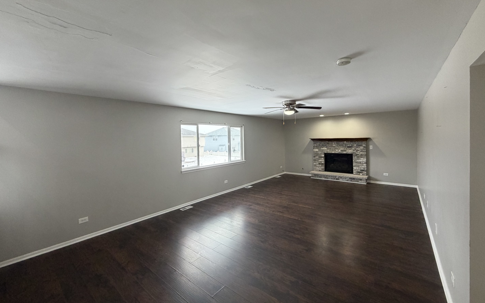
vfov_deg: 74.7
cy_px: 142
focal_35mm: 15
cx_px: 243
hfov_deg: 101.5
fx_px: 198
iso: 320
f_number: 2.2
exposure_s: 1/120
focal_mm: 2.22
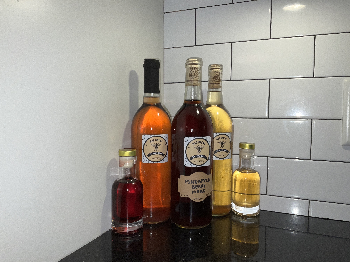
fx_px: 293
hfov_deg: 61.7
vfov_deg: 48.2
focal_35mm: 29
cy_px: 131
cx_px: 175
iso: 16
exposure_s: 1/104
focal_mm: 3
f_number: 1.8
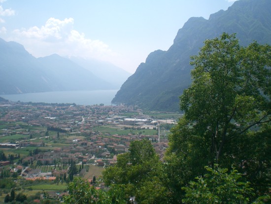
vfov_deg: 37.7
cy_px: 102
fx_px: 298
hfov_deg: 49.0
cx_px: 136
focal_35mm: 38
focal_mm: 6.3
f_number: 4.4
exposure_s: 1/640
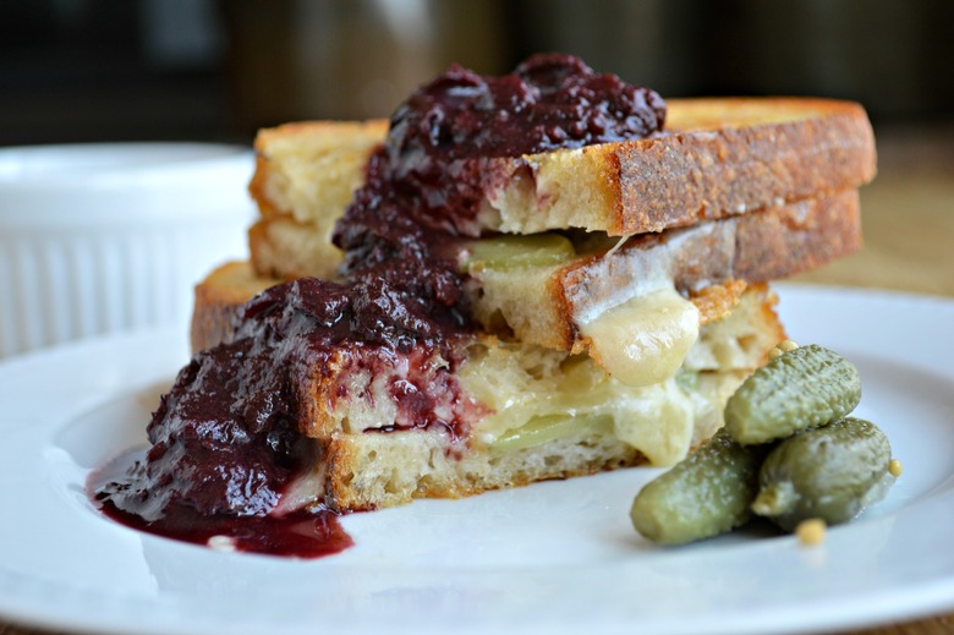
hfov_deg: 35.1
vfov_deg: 23.7
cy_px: 318
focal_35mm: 57
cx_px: 477
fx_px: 1509
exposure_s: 1/60
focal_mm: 38
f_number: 5.6
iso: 200
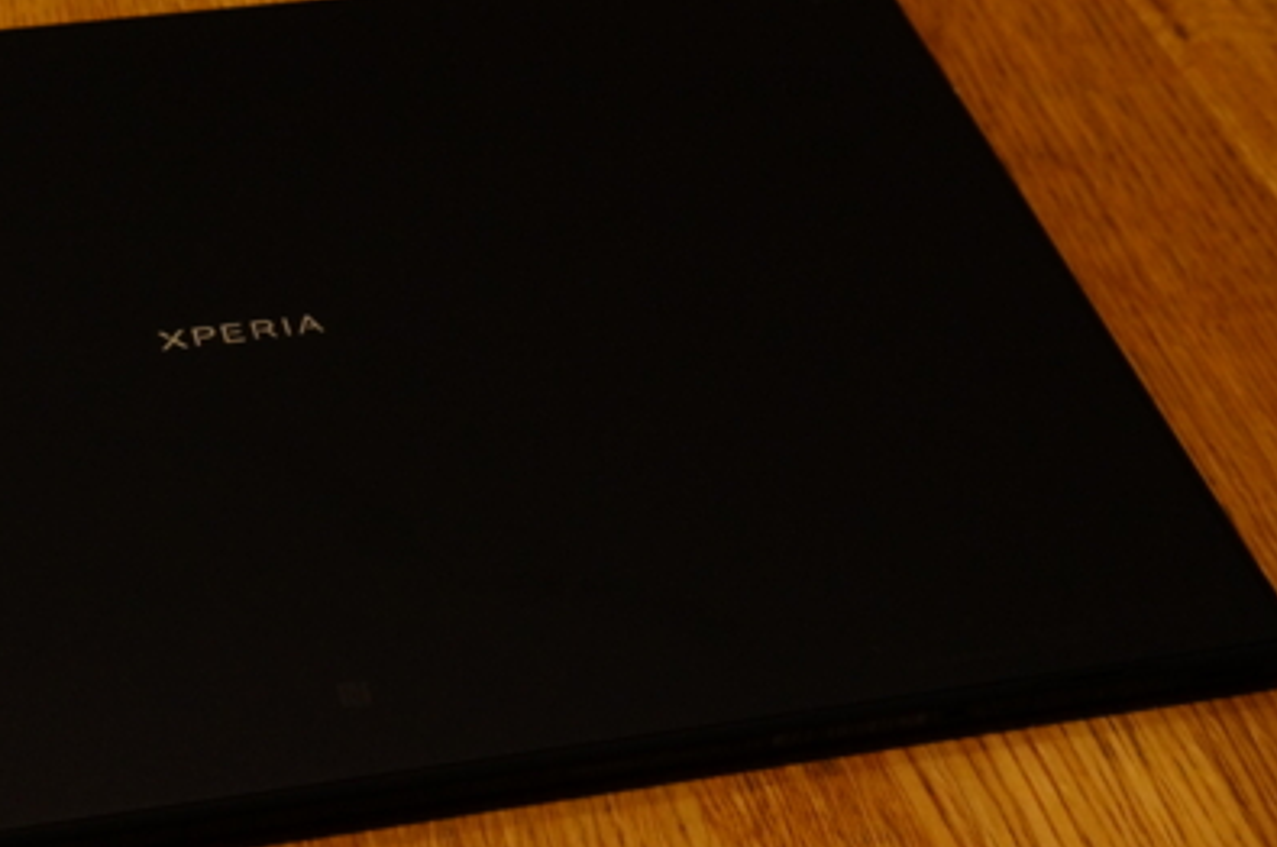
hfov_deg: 27.3
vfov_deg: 18.6
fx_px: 2585
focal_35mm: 73
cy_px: 380
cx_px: 281
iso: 1600
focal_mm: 30
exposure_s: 1/25
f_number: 8
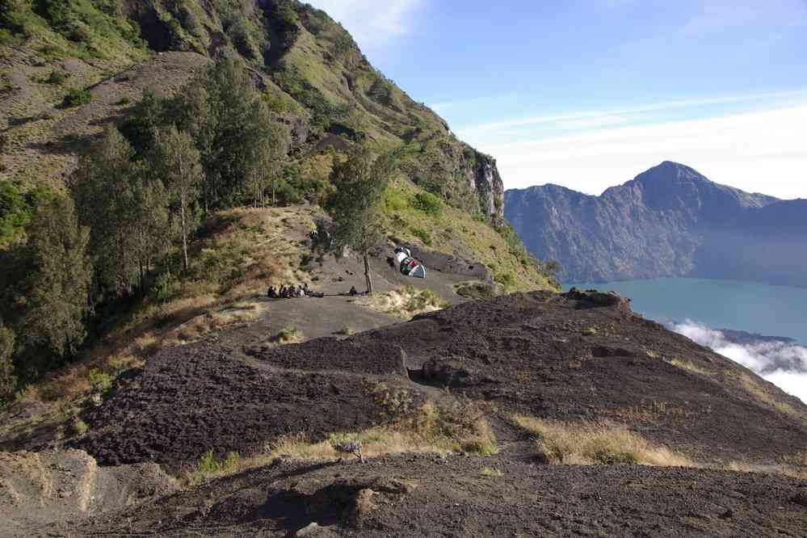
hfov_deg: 54.9
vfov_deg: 38.2
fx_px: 777
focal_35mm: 35
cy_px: 269
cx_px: 404
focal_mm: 23.1
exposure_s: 1/180
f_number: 6.7
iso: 100
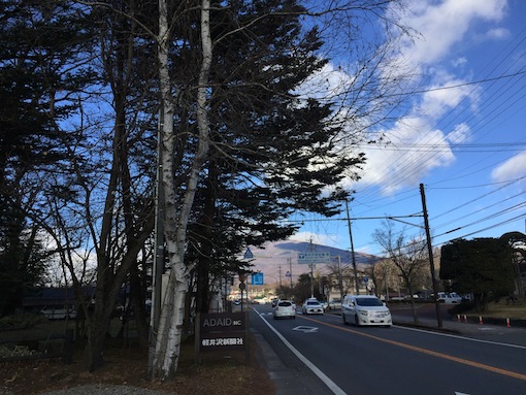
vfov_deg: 48.3
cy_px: 198
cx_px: 263
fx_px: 441
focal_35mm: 29
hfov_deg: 61.6
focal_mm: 4.15
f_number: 2.2
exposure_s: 1/2198
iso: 32
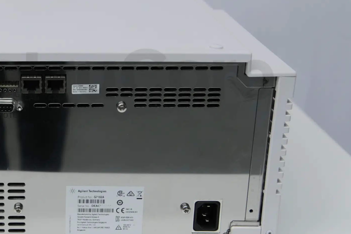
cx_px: 38
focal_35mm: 63
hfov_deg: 30.5
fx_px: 614
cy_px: 73
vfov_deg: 21.5
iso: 800
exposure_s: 1/125
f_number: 2.8
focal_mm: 20
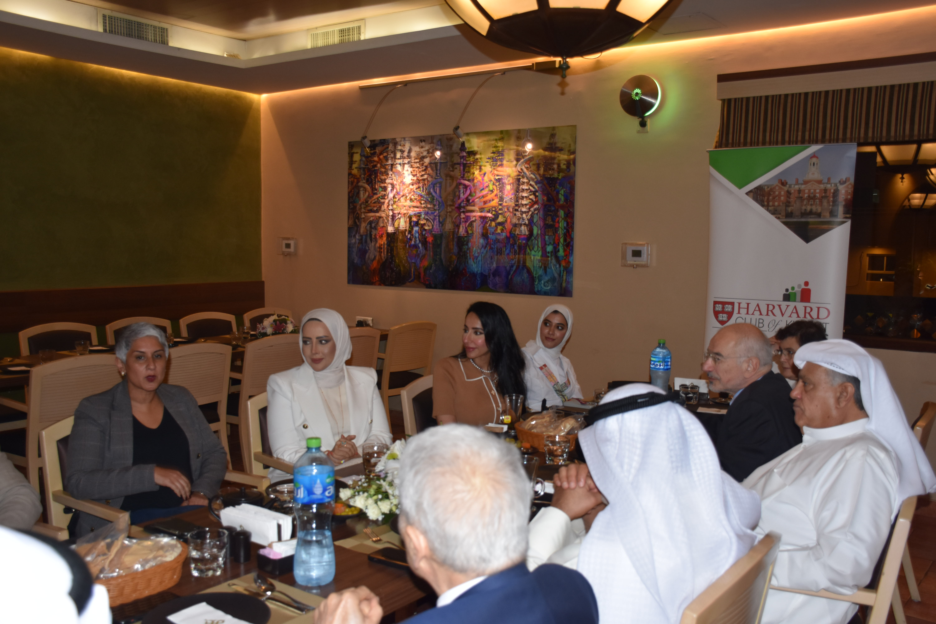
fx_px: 897
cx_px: 468
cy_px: 312
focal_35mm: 34
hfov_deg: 55.1
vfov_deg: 38.4
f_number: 4.5
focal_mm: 23
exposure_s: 1/60
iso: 640
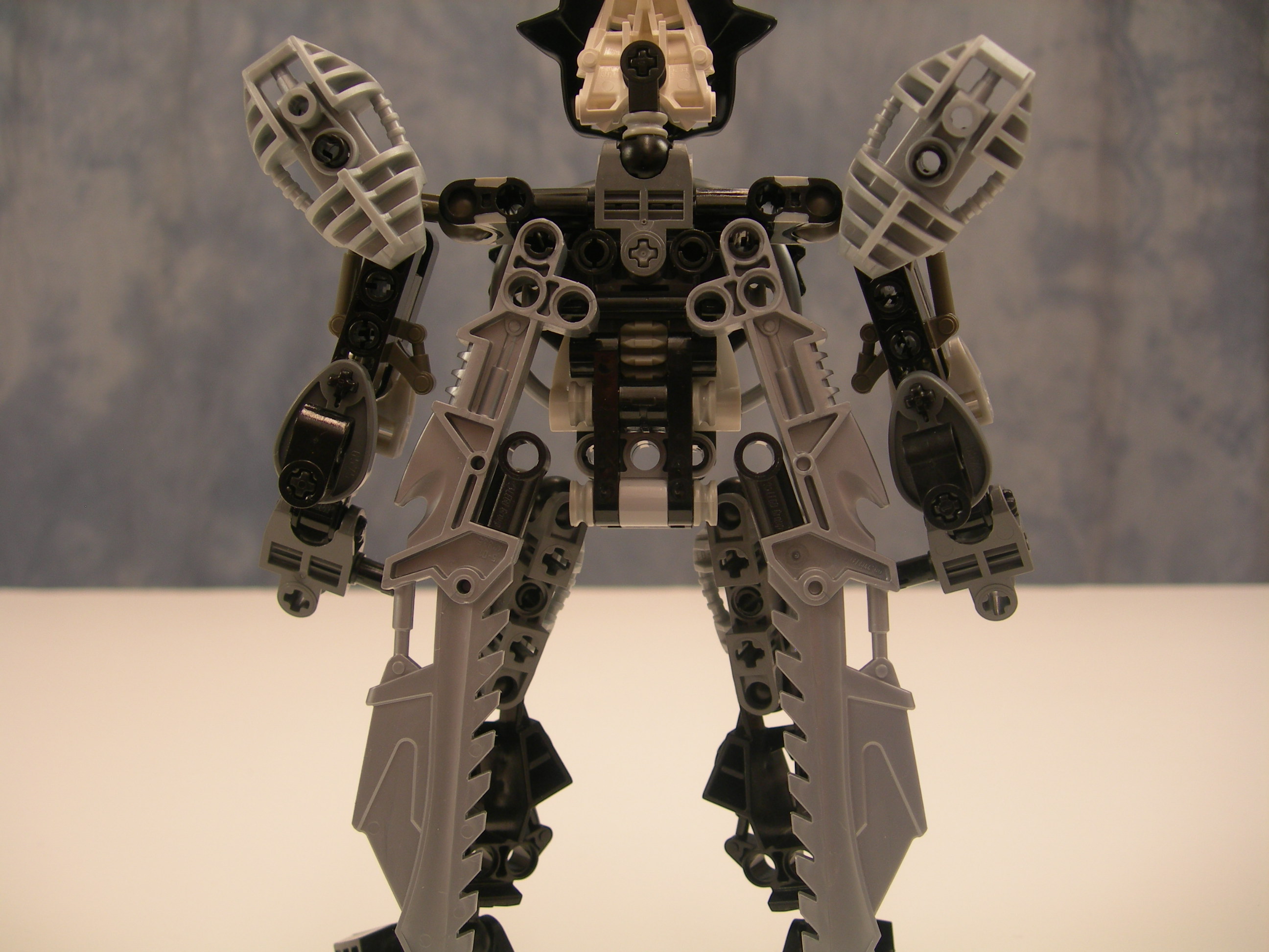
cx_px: 634
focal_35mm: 38
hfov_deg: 49.0
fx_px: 1393
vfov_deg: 37.7
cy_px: 476
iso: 50
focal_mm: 7.8
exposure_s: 1/17.7
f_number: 2.8
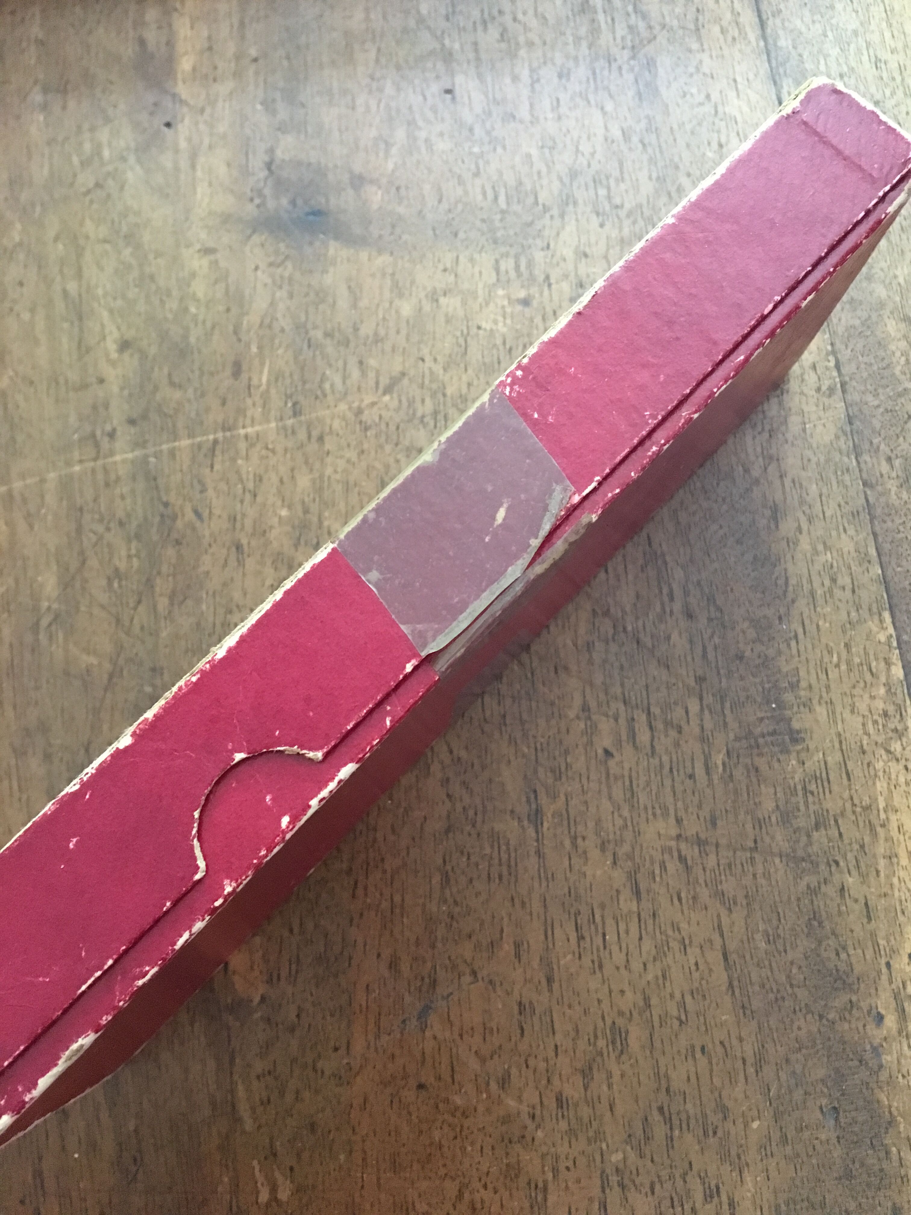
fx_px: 1018
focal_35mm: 29
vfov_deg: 61.7
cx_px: 456
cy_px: 608
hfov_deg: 48.2
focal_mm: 4.15
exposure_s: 1/17
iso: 320
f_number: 2.2
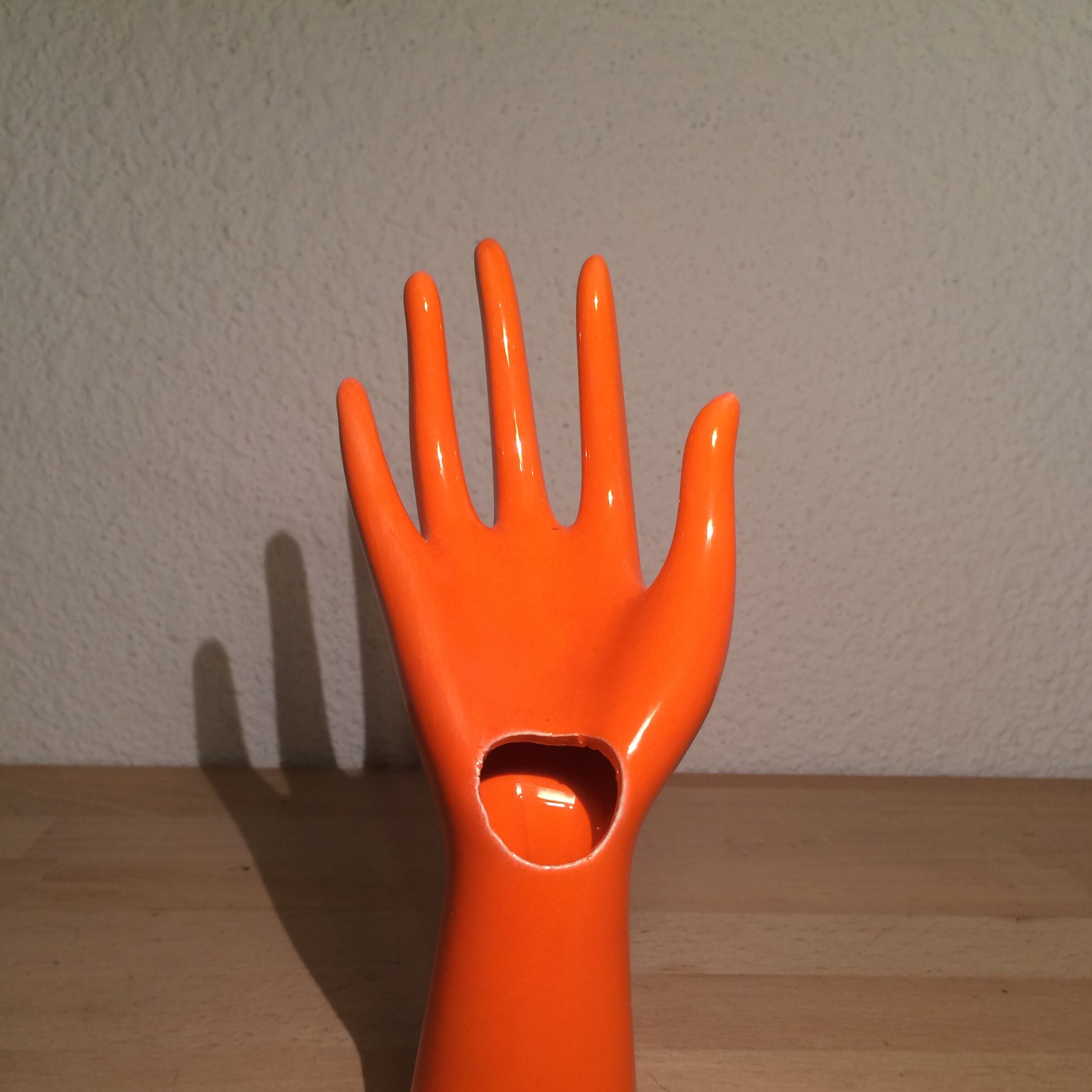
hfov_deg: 47.2
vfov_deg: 46.8
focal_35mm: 35
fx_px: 1249
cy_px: 690
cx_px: 557
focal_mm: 4.15
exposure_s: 1/33
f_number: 2.2
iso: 40
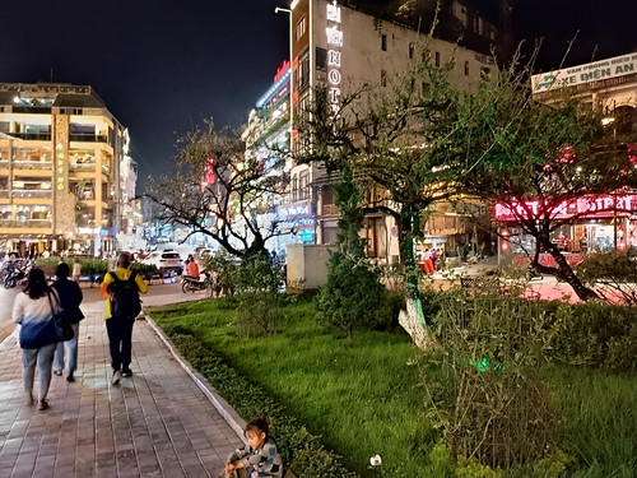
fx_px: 534
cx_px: 318
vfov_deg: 48.2
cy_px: 239
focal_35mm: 29
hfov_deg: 61.7
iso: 1000
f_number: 1.8
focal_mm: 4.22
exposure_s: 1/20
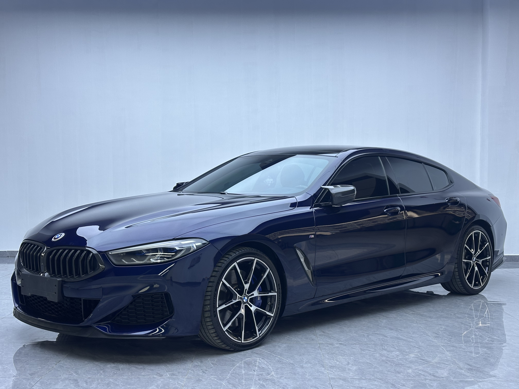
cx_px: 260
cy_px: 194
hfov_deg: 39.7
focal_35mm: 48
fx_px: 720
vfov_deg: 30.3
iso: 64
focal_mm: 6.86
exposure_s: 1/219
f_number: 1.78
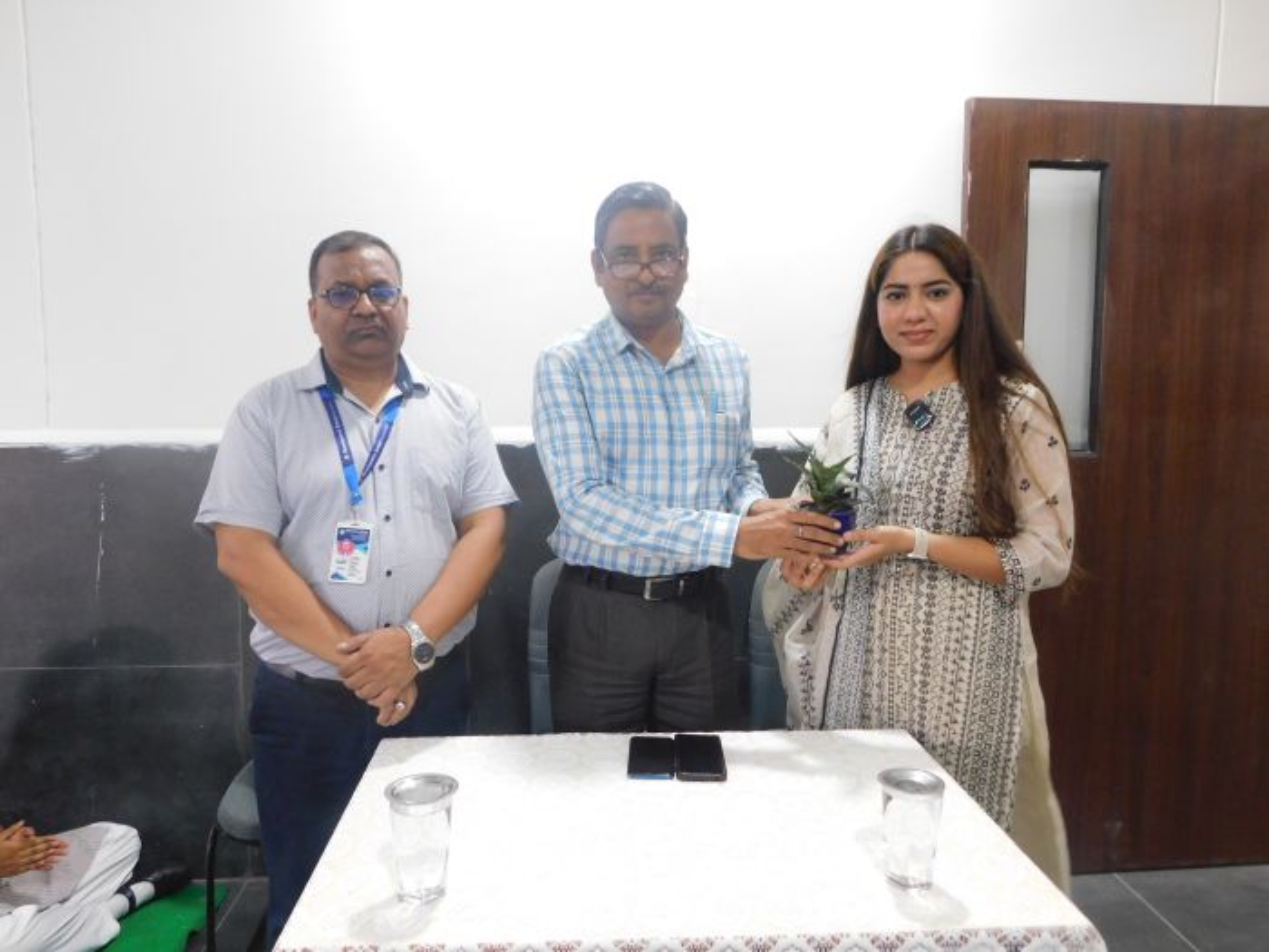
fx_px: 916
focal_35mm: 25
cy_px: 476
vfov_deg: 54.9
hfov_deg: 69.4
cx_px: 634
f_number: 3.1
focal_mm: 4.5
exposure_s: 1/20
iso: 400
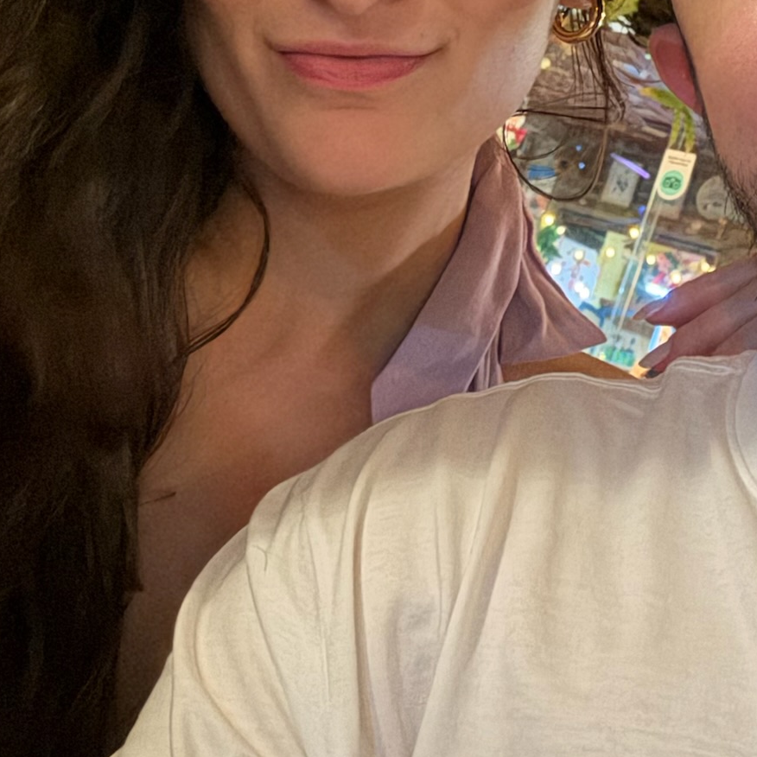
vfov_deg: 26.5
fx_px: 1534
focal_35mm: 62
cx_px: 582
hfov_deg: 27.3
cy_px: 35
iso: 1250
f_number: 1.9
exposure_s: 1/15
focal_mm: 2.69
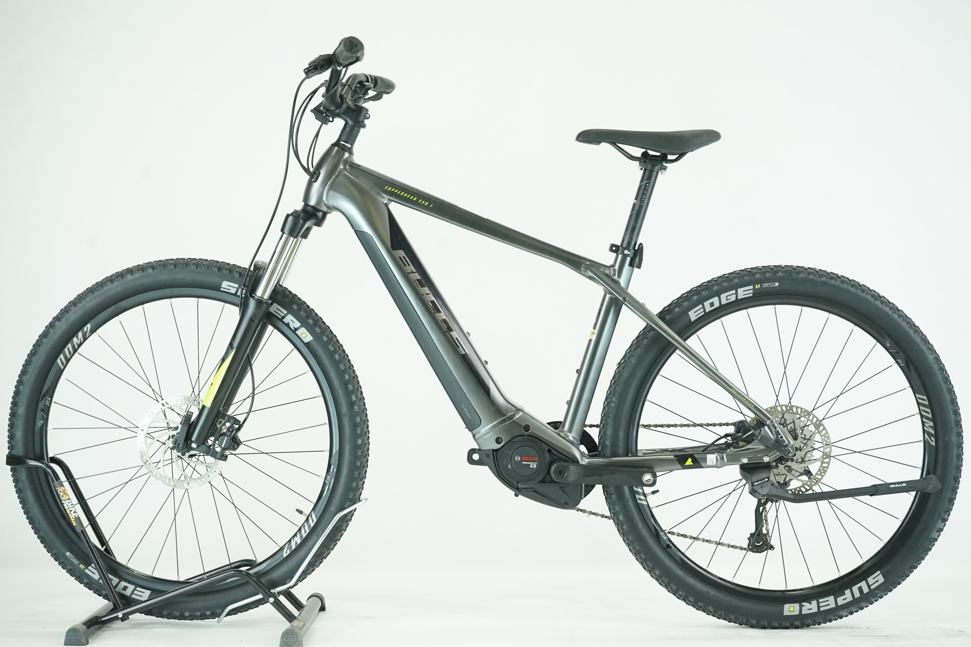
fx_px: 1699
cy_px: 324
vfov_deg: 21.6
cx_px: 486
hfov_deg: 31.9
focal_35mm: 63
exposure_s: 1/200
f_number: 7.1
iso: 3200
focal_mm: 63
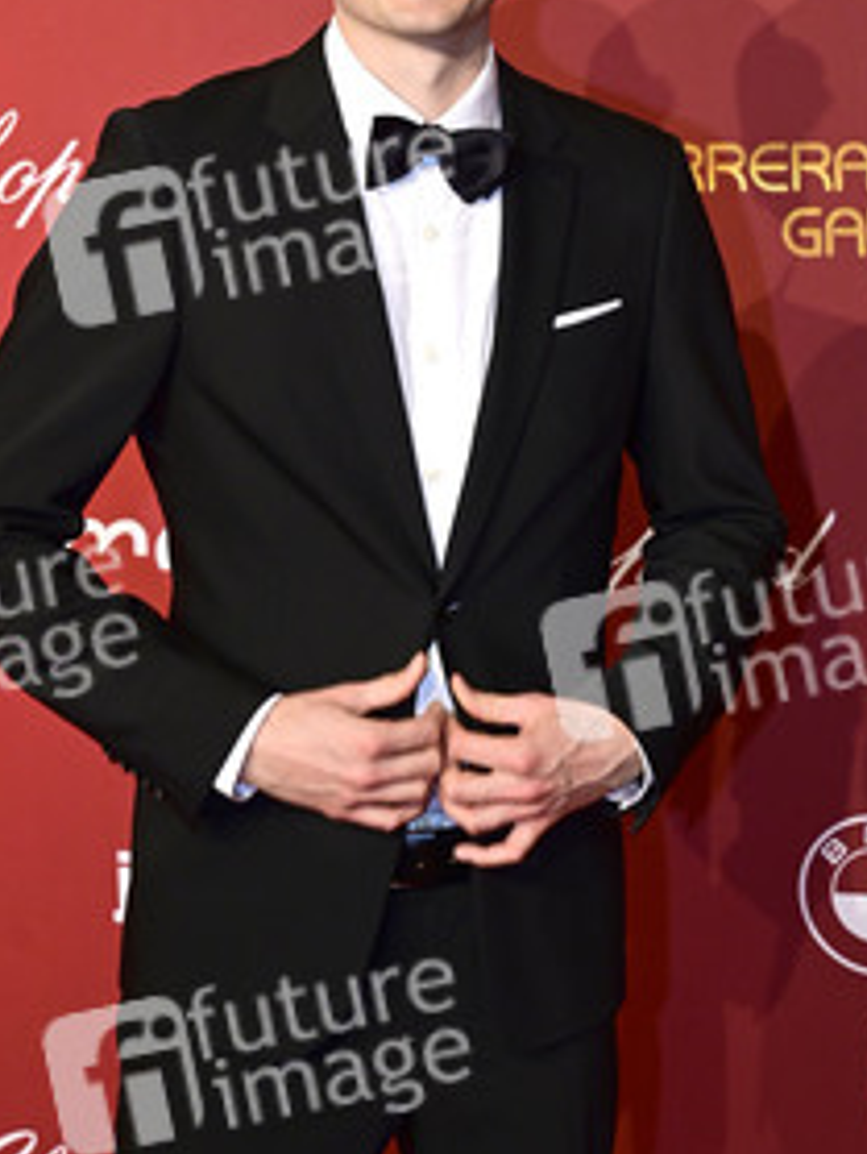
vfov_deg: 20.8
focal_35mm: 94
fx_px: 3134
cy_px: 436
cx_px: 377
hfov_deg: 15.7
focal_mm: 68
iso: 1600
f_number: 6.3
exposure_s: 1/200
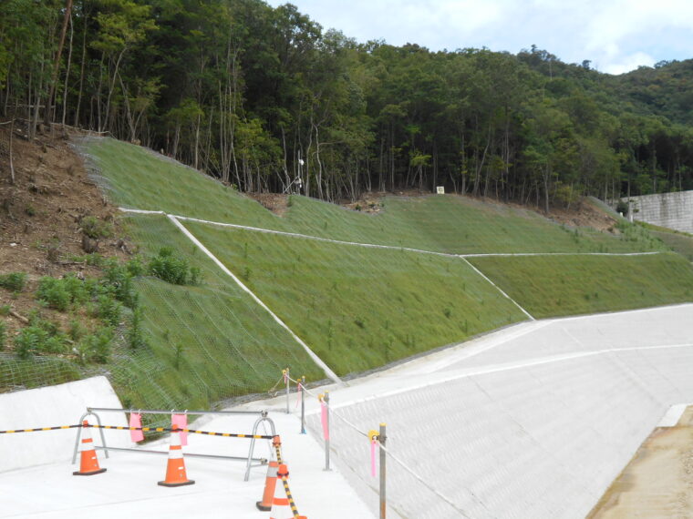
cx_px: 346
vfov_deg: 32.9
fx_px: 881
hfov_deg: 42.9
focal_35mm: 44
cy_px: 260
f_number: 4.2
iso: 80
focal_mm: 7.7
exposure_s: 1/320
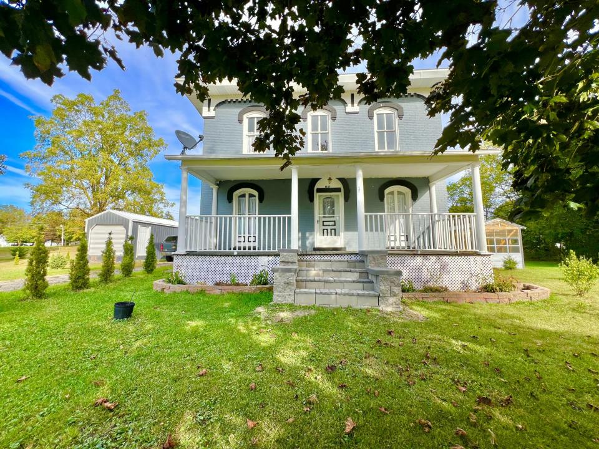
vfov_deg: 89.9
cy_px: 224
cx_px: 300
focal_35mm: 13
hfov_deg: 106.2
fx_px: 225
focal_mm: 1.57
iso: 32
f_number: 1.8
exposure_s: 1/494
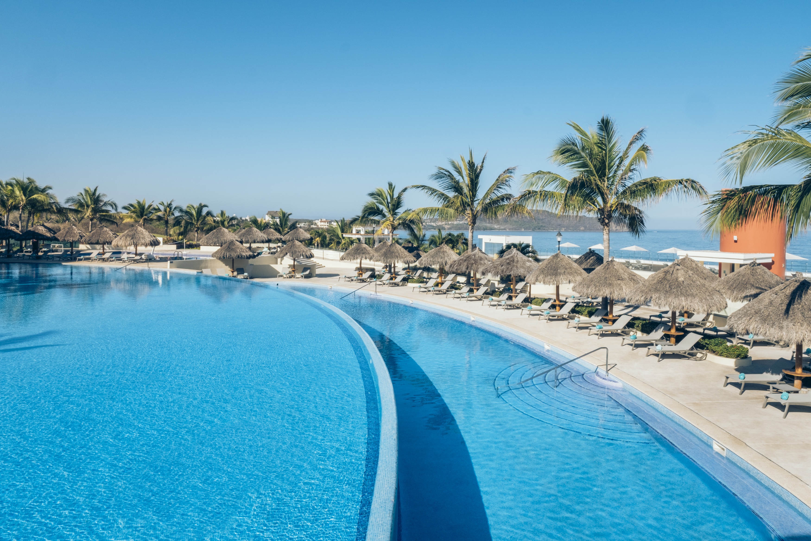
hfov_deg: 78.6
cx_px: 406
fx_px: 496
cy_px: 270
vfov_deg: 57.2
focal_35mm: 22
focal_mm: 14.9
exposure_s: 1/250
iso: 400
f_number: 14
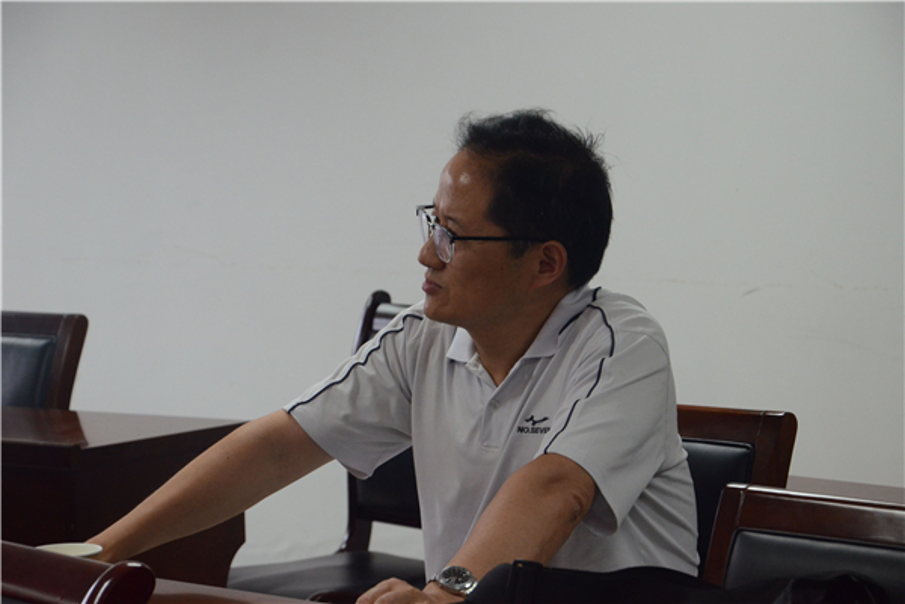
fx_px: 3205
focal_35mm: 128
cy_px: 302
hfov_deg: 16.1
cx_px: 452
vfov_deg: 10.8
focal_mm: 85
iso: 2000
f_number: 6.3
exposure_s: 1/80
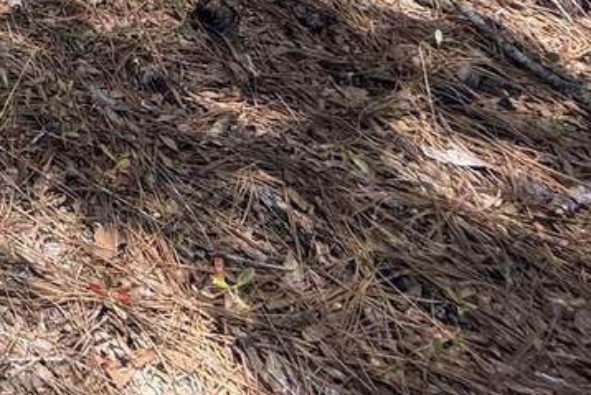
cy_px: -392
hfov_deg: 24.2
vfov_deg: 18.0
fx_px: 854
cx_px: -400
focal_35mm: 52
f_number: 2.2
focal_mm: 2.22
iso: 50
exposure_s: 1/351
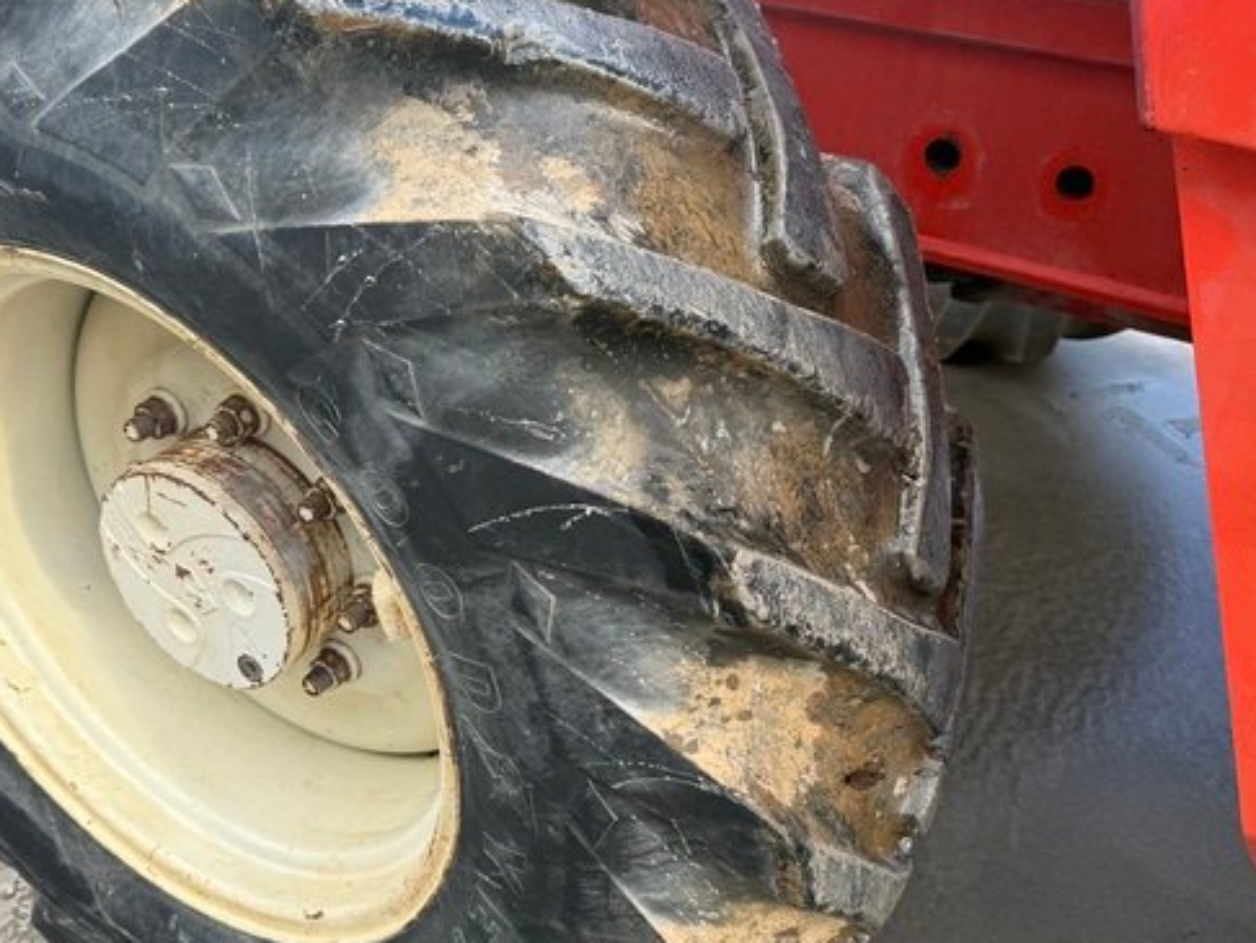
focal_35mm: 37
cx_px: 481
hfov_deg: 49.7
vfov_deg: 38.7
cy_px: 484
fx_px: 1343
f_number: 1.78
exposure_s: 1/189
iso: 64
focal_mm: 6.76
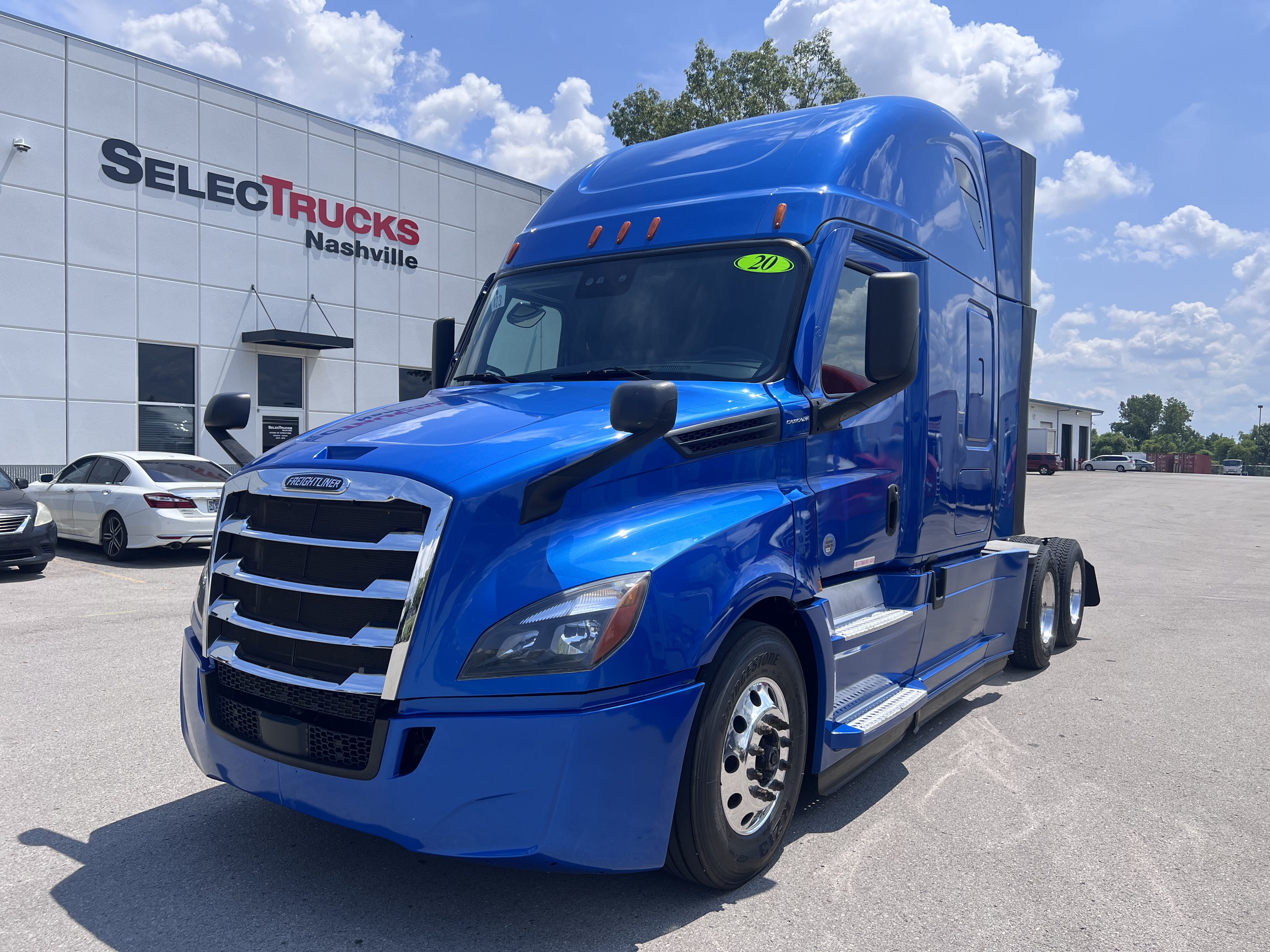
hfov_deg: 67.3
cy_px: 476
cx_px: 635
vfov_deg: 53.1
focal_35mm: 26
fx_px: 954
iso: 50
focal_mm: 5.7
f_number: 1.5
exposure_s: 1/4444
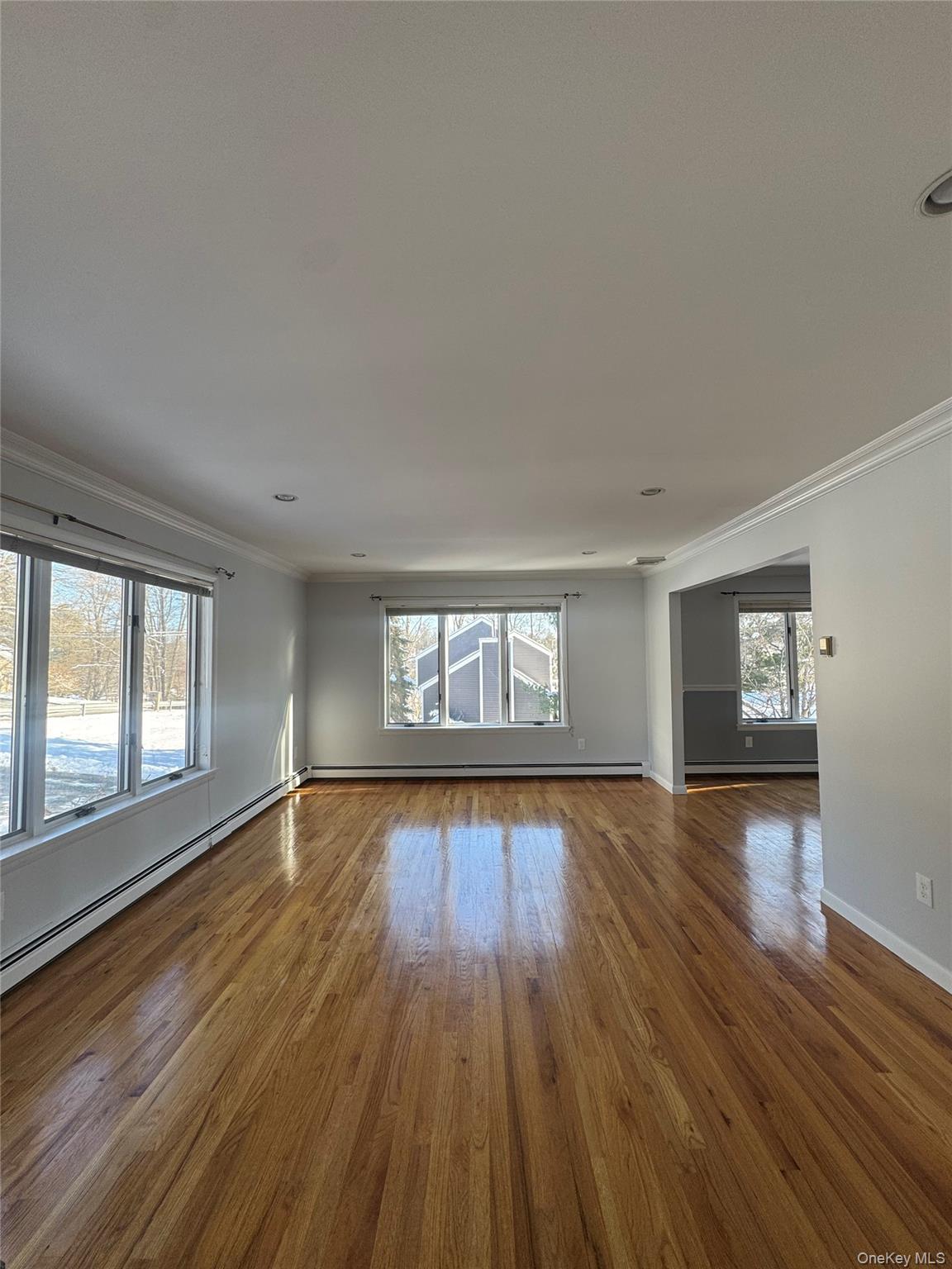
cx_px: 476
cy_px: 634
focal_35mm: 14
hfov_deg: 85.7
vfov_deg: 102.1
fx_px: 513
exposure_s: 1/99
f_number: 2.2
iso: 64
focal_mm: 2.22
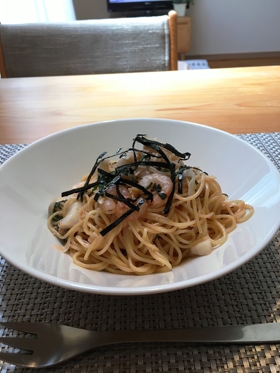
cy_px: 186
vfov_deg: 61.7
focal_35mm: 29
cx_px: 140
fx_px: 313
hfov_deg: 48.2
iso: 32
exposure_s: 1/30
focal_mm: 4.15
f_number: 2.2
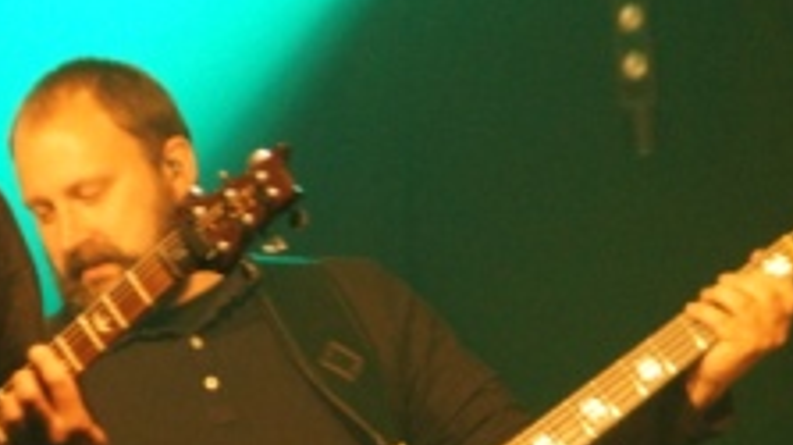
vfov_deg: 1.5
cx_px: 398
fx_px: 16577
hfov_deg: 2.7
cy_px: 438
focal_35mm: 789
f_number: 6.3
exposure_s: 1/15
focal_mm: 250
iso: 3200
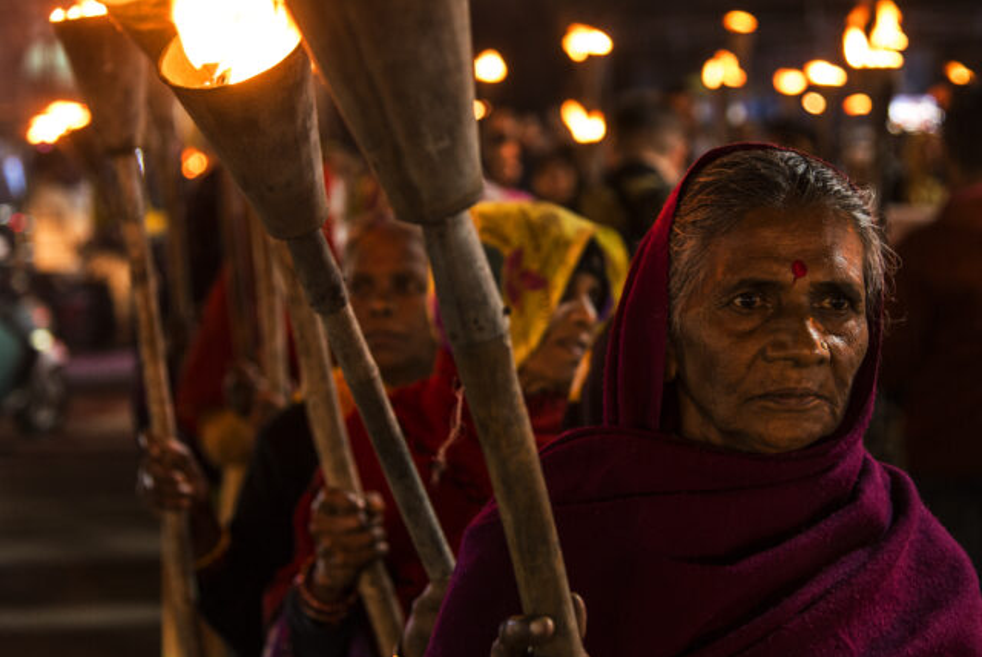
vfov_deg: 17.5
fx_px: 2130
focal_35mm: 78
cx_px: 528
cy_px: 294
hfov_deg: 26.0
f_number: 4
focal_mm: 65
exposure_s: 1/25
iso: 1600
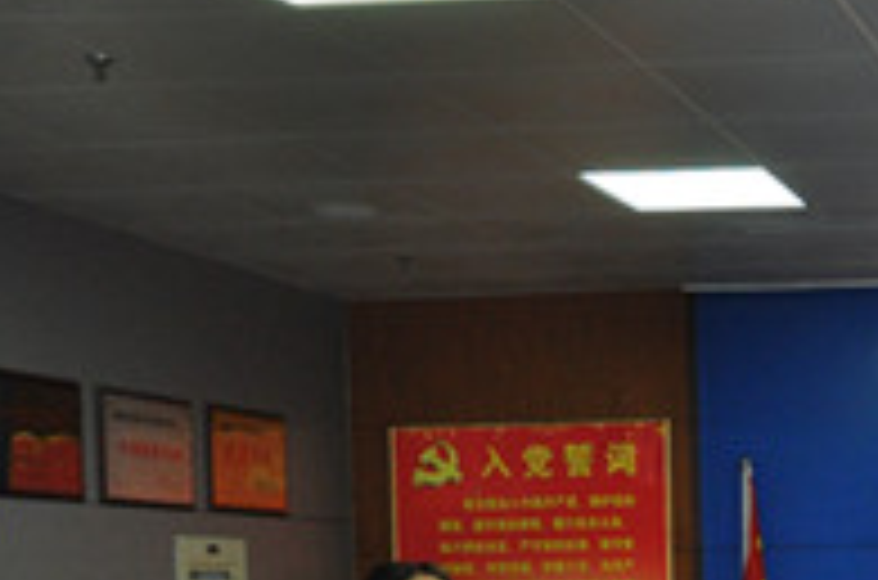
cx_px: 1306
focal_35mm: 83
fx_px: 2019
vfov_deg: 15.7
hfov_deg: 20.9
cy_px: 719
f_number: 3.5
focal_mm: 18
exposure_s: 1/100
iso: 800
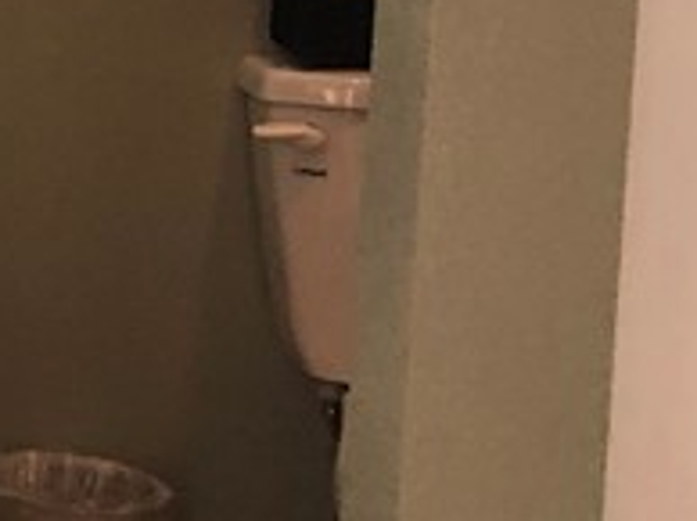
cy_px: -162
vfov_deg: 9.8
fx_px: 2976
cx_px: -1107
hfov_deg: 10.8
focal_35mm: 148
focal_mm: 3.99
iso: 64
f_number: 1.8
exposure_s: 1/15
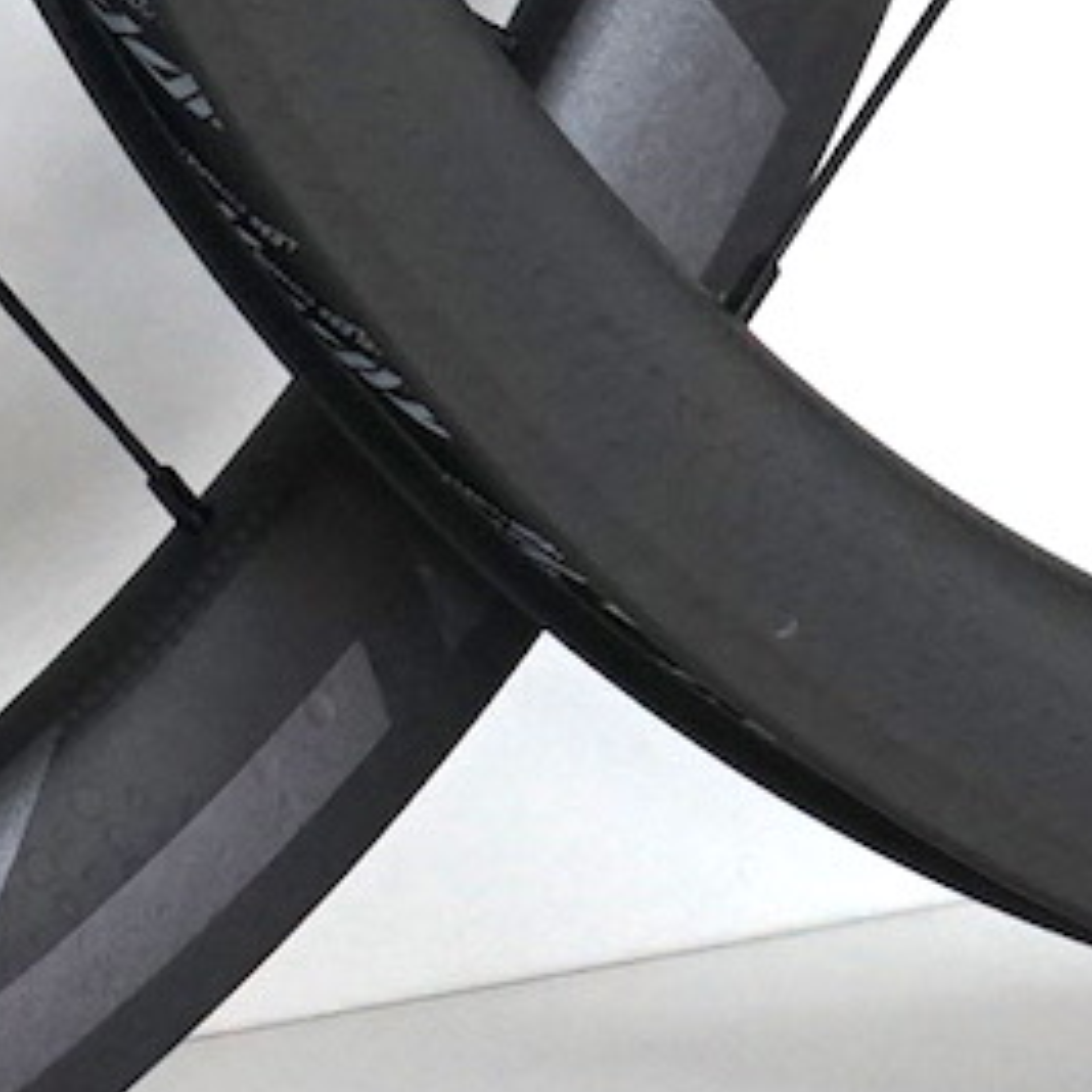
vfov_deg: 5.9
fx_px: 10207
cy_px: -1481
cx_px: -249
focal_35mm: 286
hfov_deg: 6.1
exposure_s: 1/160
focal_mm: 45
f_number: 4.5
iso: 1250
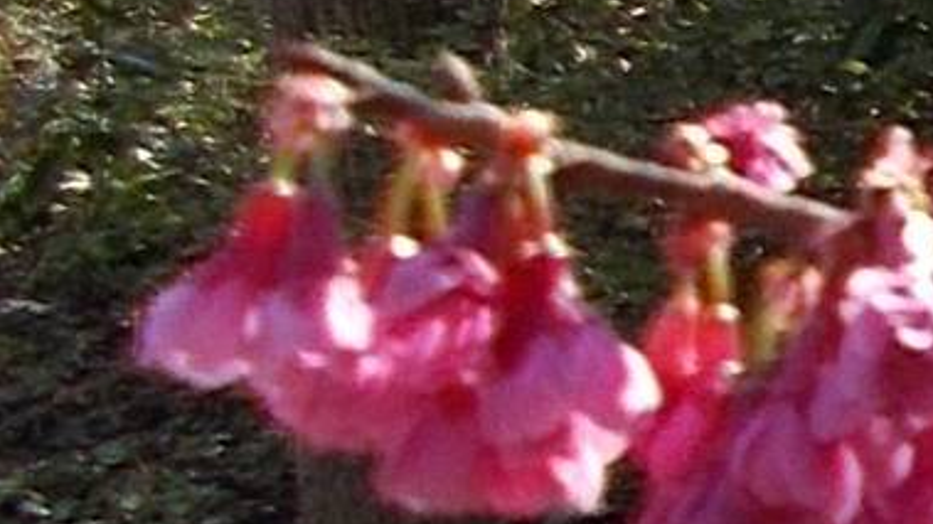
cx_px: 2676
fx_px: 4205
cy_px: 10
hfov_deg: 10.0
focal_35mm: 170
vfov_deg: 7.1
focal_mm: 4.6
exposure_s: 1/250
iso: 80
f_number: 3.2
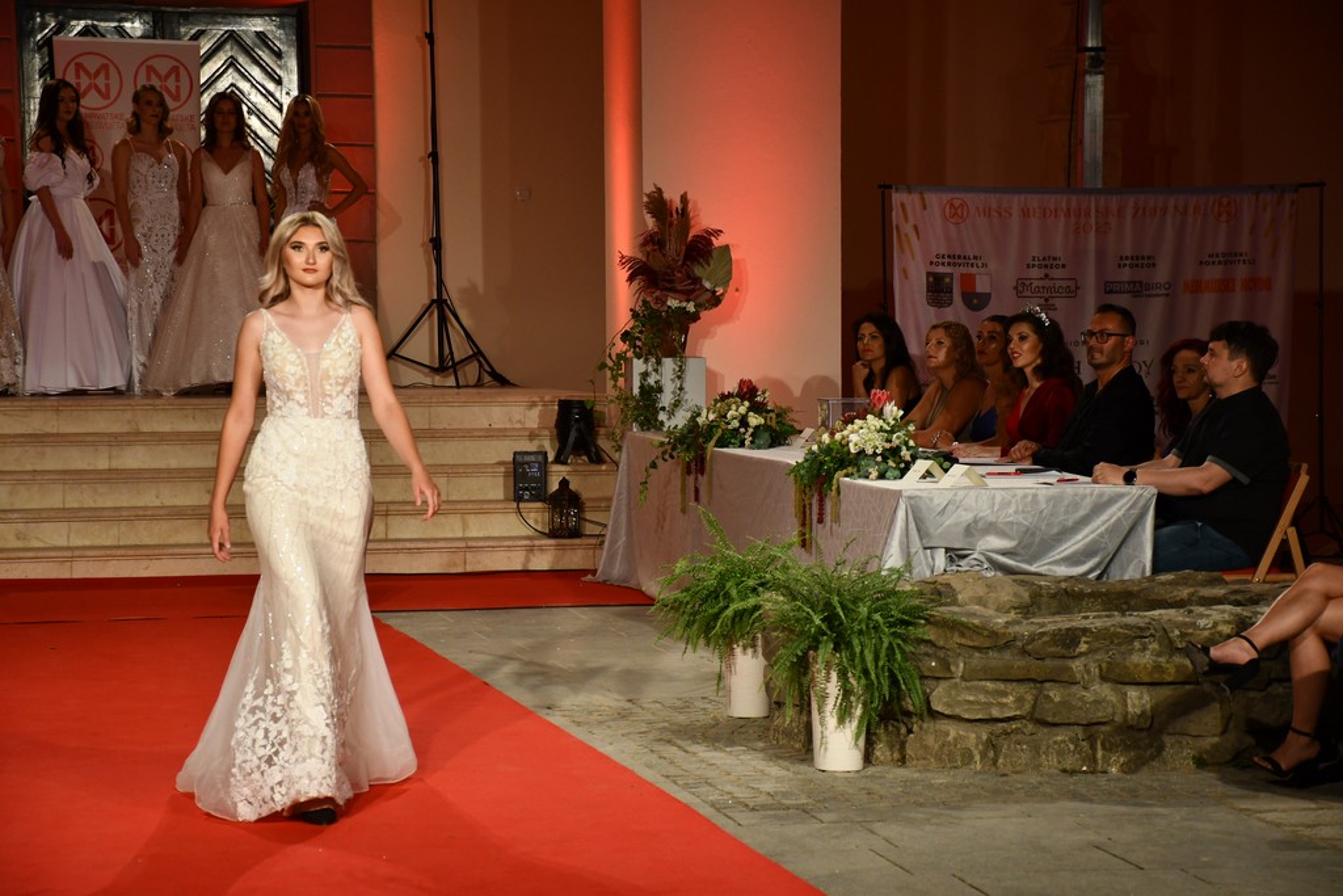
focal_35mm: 105
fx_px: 3917
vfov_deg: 13.0
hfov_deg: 19.5
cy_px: 448
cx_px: 672
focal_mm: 70
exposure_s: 1/250
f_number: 5
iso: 900
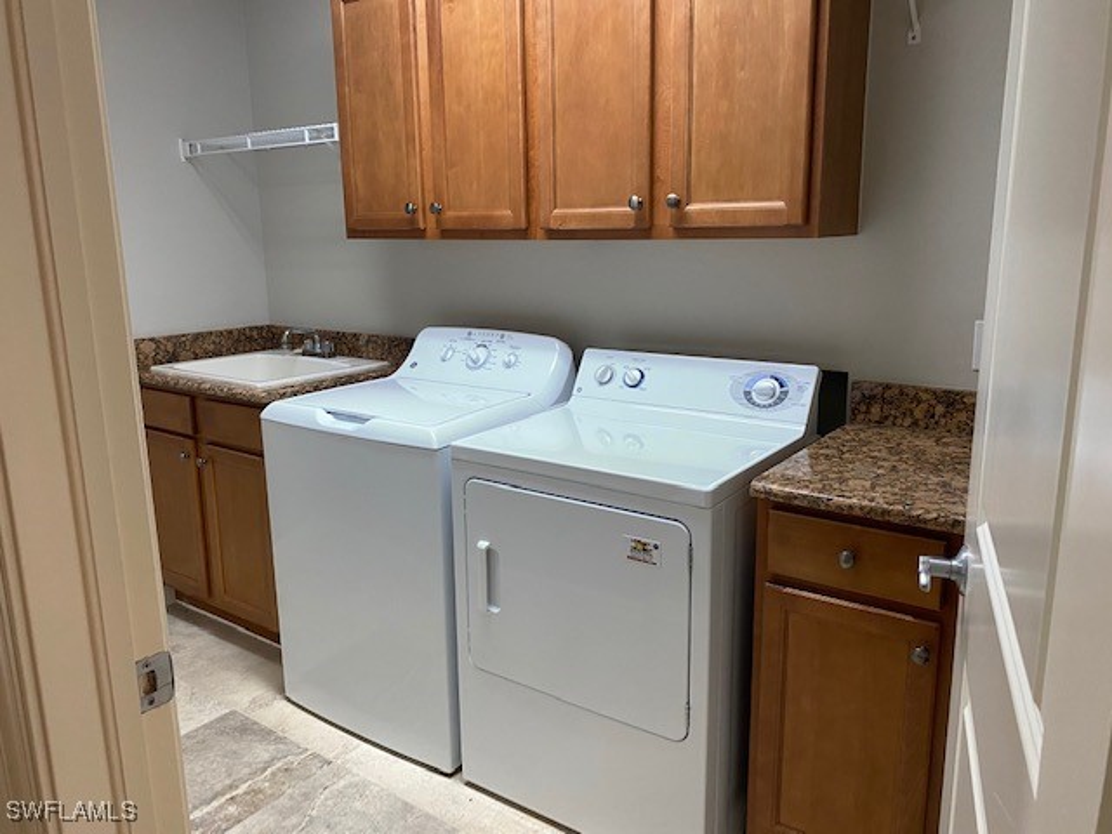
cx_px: 556
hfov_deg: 67.3
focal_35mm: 26
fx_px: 835
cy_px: 417
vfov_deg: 53.1
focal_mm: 4.25
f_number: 1.8
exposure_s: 1/60
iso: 125
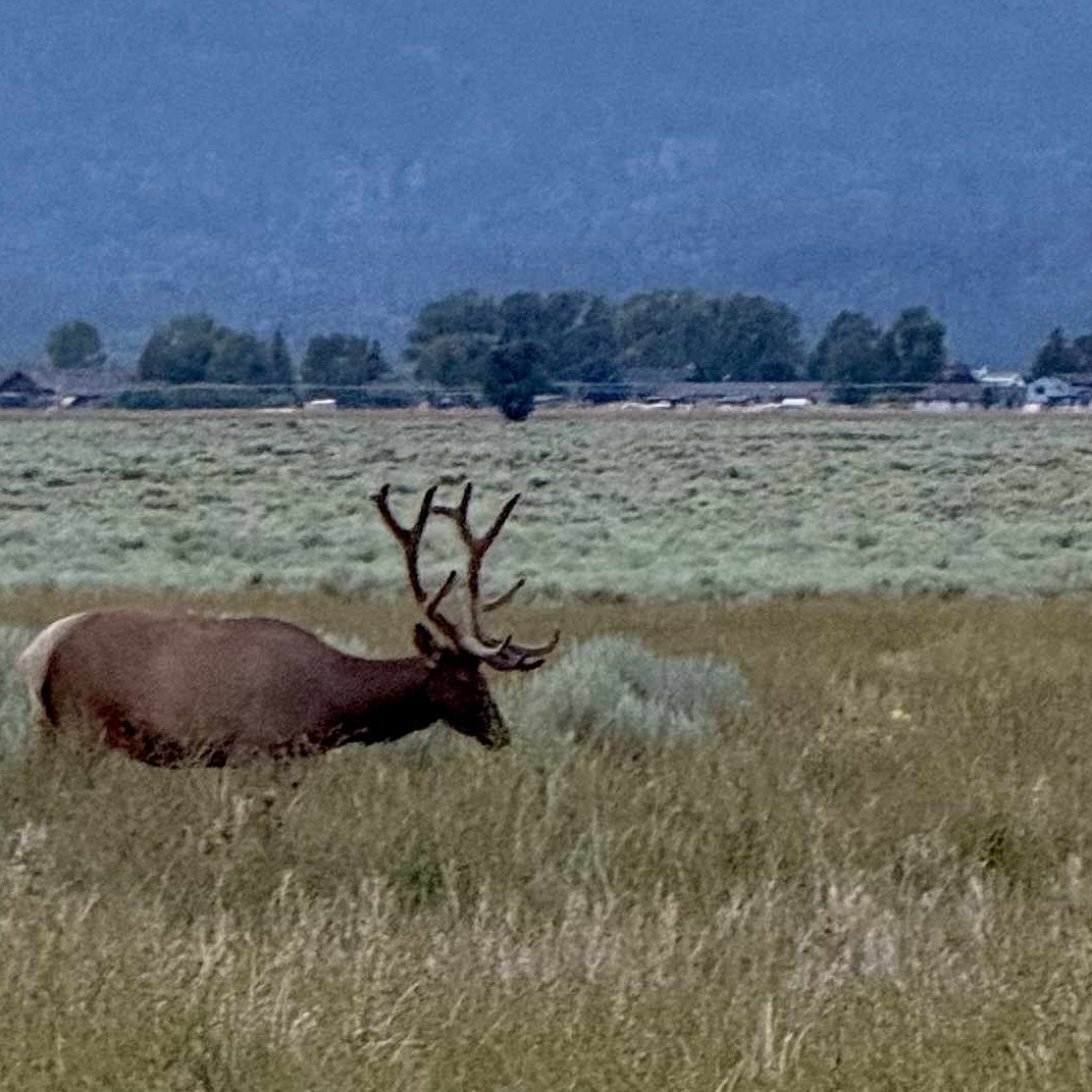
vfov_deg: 5.4
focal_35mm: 323
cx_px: 305
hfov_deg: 5.4
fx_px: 11528
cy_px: -145
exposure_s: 1/82
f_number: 2.8
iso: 250
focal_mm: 15.66
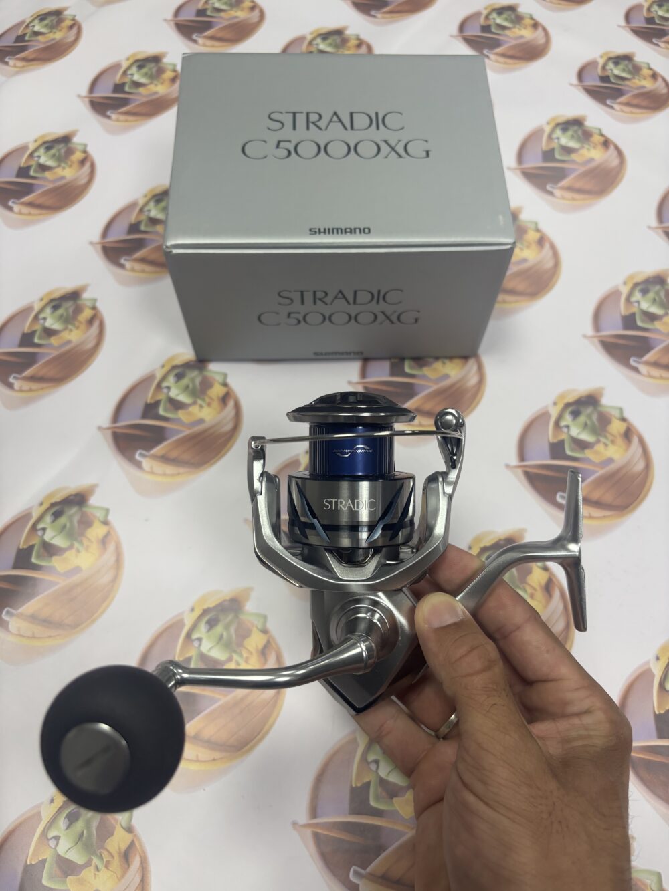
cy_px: 446
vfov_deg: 67.3
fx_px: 670
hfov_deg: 53.1
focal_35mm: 26
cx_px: 334
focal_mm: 5.96
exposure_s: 1/120
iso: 125
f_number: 1.6
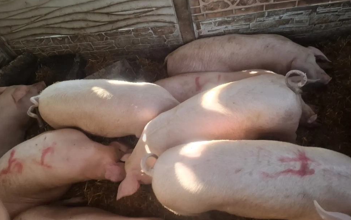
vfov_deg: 49.2
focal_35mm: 25
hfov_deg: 72.6
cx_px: 178
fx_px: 239
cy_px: 114
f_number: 1.8
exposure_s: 1/100
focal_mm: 5.54
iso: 160
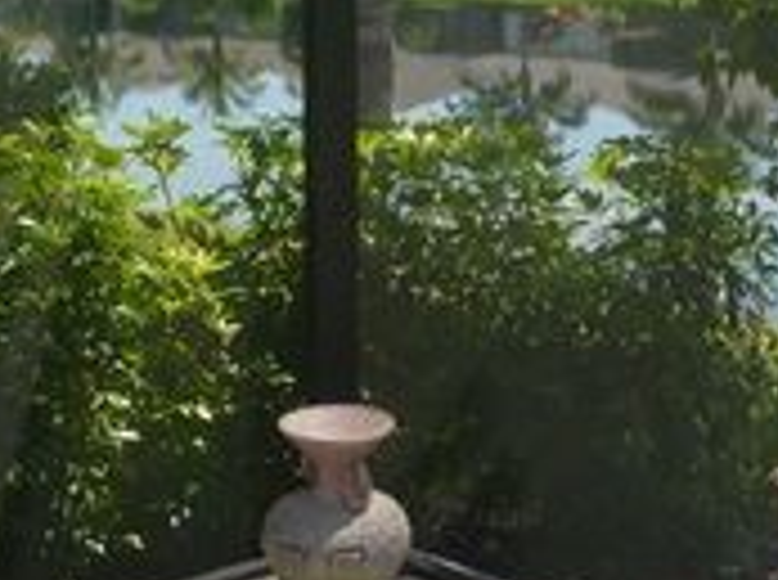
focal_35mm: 84
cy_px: -101
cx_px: 454
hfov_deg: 23.3
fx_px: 1884
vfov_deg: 16.8
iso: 100
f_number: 3.3
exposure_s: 1/400
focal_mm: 5.2
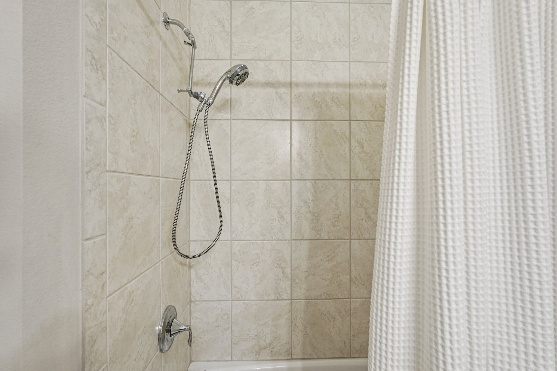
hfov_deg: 96.7
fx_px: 248
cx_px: 278
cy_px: 186
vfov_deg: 73.7
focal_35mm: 16
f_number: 8
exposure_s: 1/8
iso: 400
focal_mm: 16
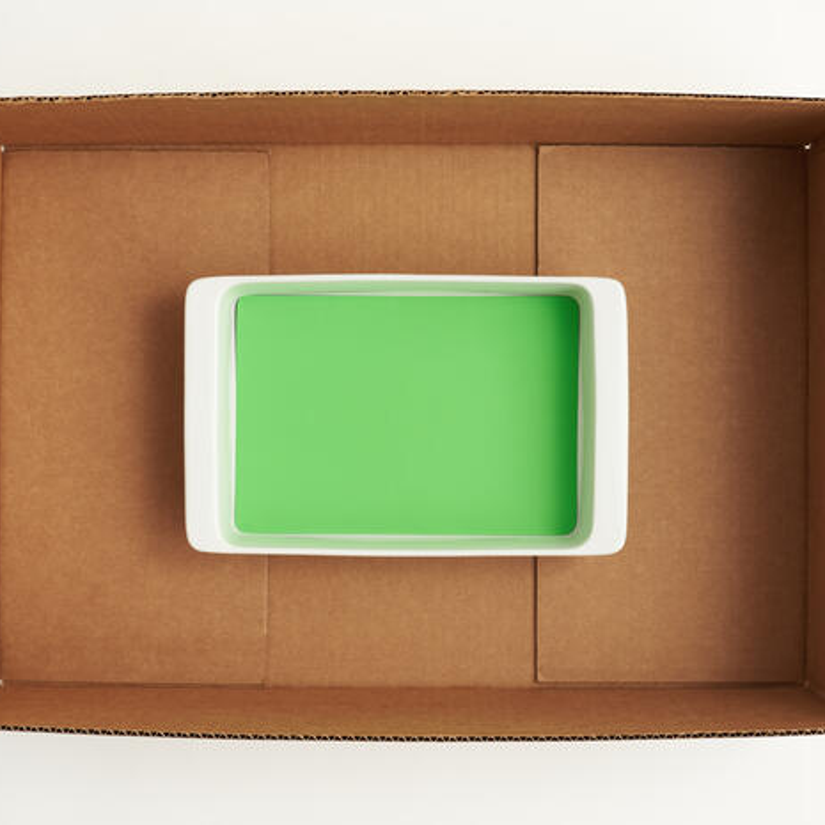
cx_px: 396
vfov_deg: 26.9
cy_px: 412
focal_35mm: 64
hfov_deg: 26.9
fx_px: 1726
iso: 160
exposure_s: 1/160
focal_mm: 50
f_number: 8
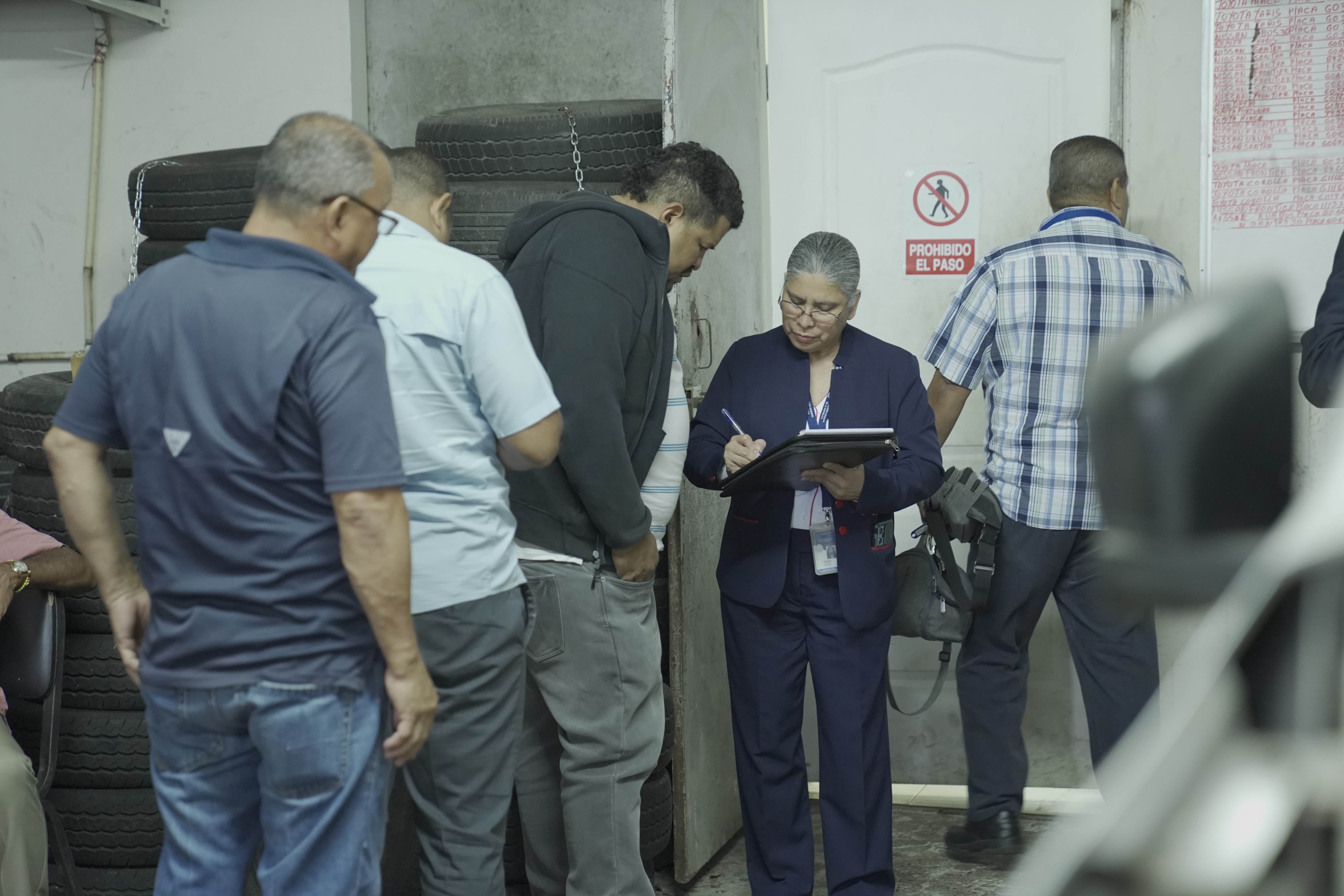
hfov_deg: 29.2
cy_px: 448
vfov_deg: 19.7
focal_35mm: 69
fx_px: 2576
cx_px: 672
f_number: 2.8
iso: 5000
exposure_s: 1/100
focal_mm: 69
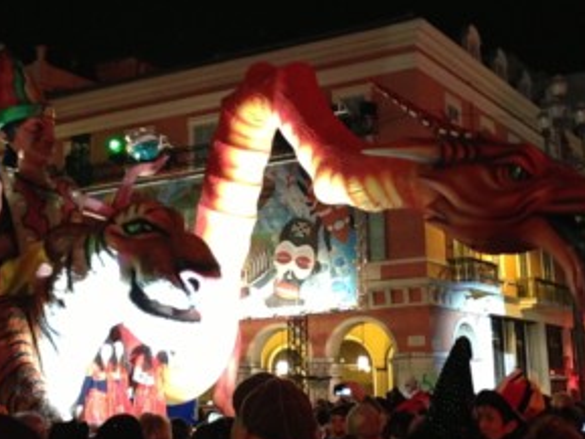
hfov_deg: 33.7
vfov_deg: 25.7
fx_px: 964
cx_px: 320
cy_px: 197
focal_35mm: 57
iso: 400
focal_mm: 4.13
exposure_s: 1/20
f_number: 2.4
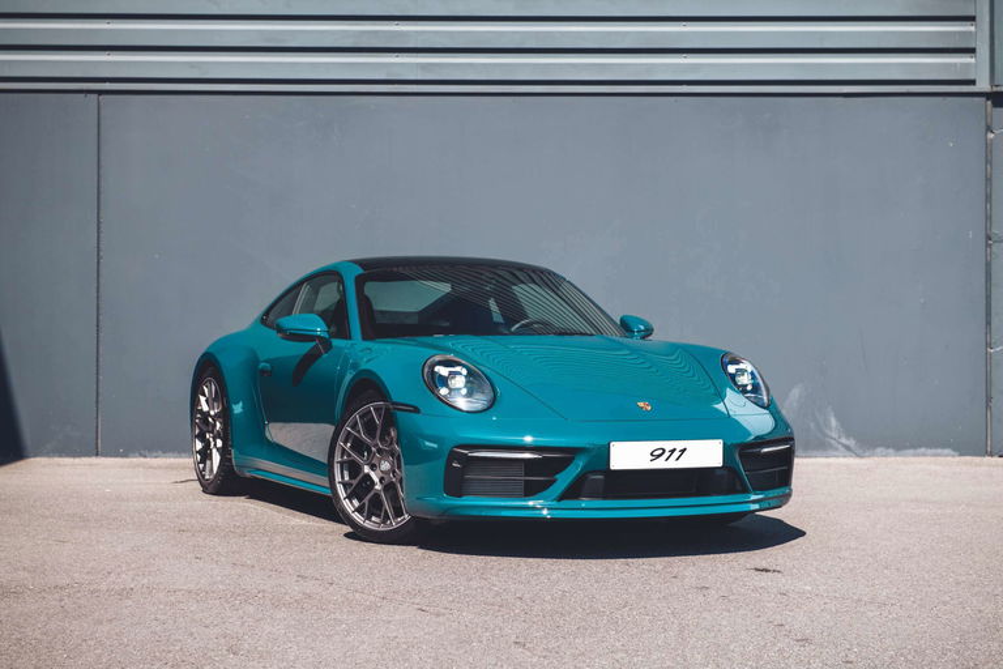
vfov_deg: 19.5
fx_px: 1950
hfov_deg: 28.8
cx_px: 502
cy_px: 334
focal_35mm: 70
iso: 200
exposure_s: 1/400
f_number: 5.6
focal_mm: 70
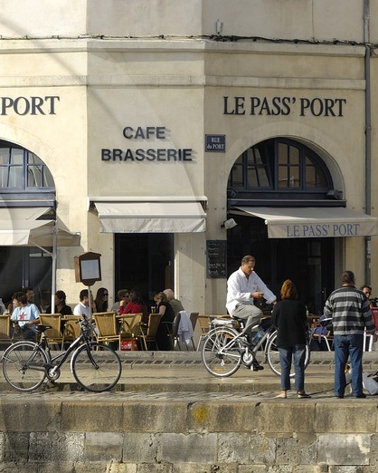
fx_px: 6323
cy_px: 314
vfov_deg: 4.3
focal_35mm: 452
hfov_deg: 3.4
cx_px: -160
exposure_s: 1/400
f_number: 6
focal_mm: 105
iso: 100
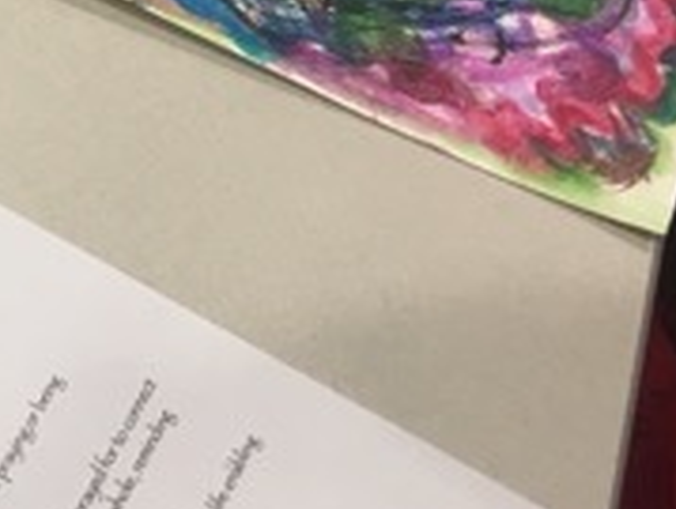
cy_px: -64
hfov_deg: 18.2
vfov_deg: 14.9
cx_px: -302
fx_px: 1898
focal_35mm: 97
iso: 64
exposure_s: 1/30
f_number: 2.2
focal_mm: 4.15
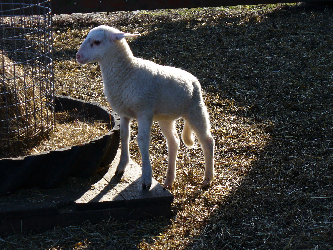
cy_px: 125
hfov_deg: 17.7
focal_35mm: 111
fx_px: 1068
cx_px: 166
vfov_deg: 13.3
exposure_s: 1/400
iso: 80
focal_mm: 18.3
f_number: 3.6
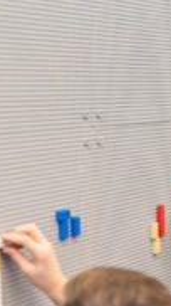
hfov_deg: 9.5
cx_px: 210
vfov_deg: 16.7
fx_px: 1019
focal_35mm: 126
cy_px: 311
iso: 400
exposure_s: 1/160
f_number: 2.2
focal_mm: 35
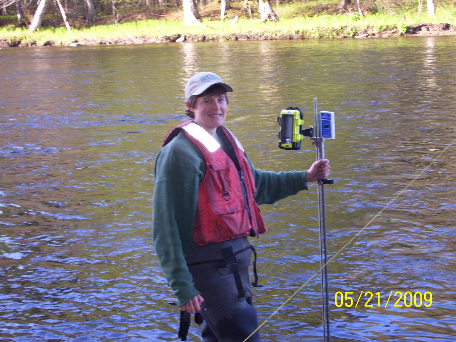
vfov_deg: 21.0
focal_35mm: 70
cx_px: 228
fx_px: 922
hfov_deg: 27.8
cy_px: 171
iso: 125
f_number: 4
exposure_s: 1/90
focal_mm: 11.6
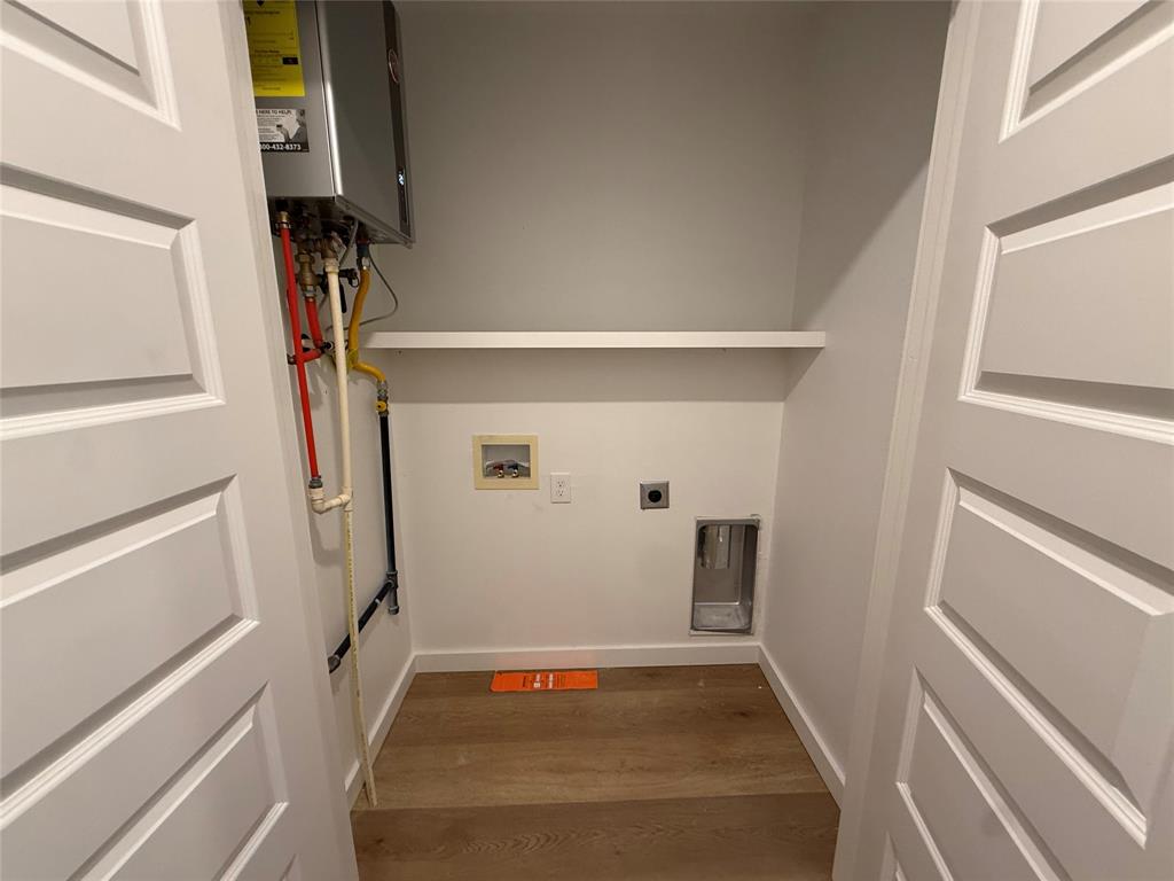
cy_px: 440
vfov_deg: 85.7
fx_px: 475
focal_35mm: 14
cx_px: 587
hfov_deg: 102.1
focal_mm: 2.22
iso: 320
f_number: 2.2
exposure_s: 1/60
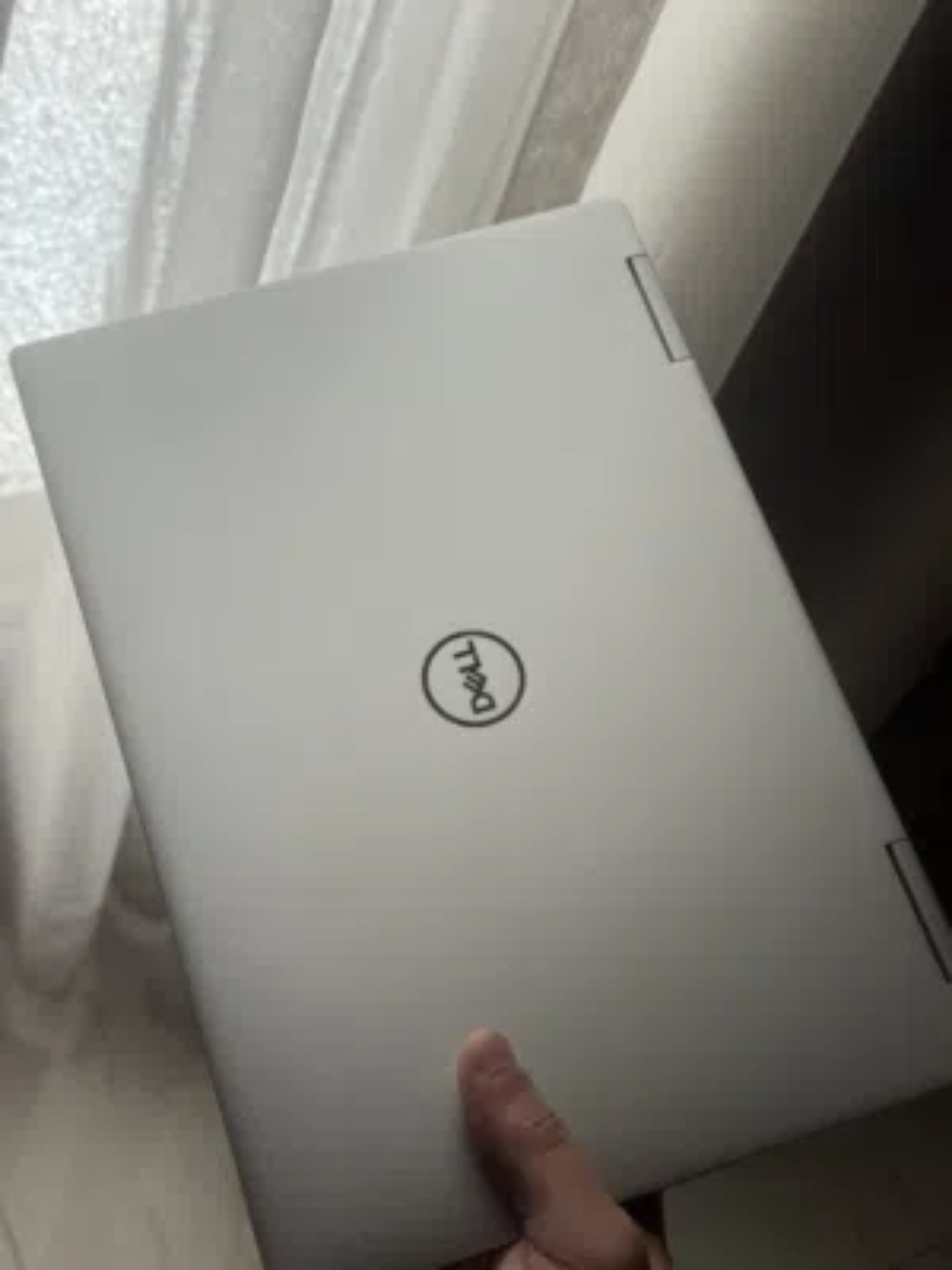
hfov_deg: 30.3
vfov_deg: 39.7
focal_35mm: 48
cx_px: 476
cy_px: 635
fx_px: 1760
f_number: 1.78
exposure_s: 1/72
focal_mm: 6.76
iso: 100
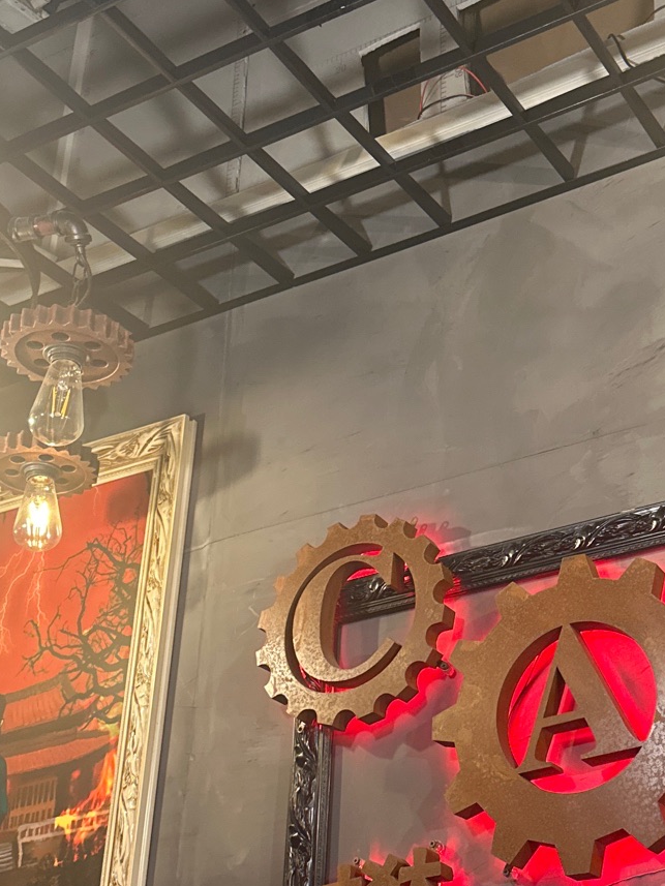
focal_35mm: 56
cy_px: 487
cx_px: 503
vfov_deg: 34.3
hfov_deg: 25.8
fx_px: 1434
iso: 400
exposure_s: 1/50
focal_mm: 6.86
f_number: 1.78
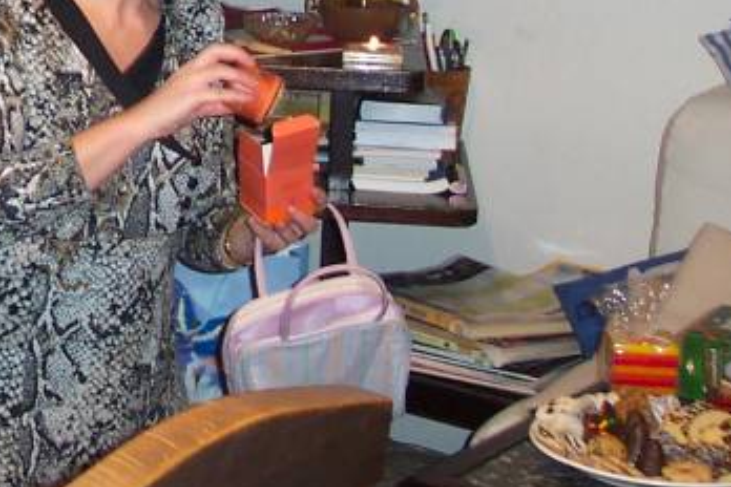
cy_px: -151
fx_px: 2193
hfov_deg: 18.2
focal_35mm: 108
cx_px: -80
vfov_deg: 12.3
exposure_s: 1/30
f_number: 2.8
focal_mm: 8
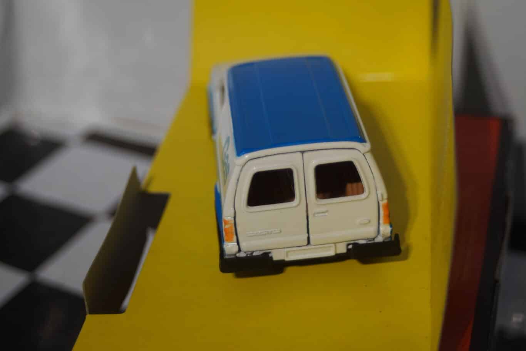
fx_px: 1096
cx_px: 263
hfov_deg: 27.0
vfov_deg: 18.2
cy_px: 176
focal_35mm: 75
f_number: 4.5
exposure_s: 1/160
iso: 640
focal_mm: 50
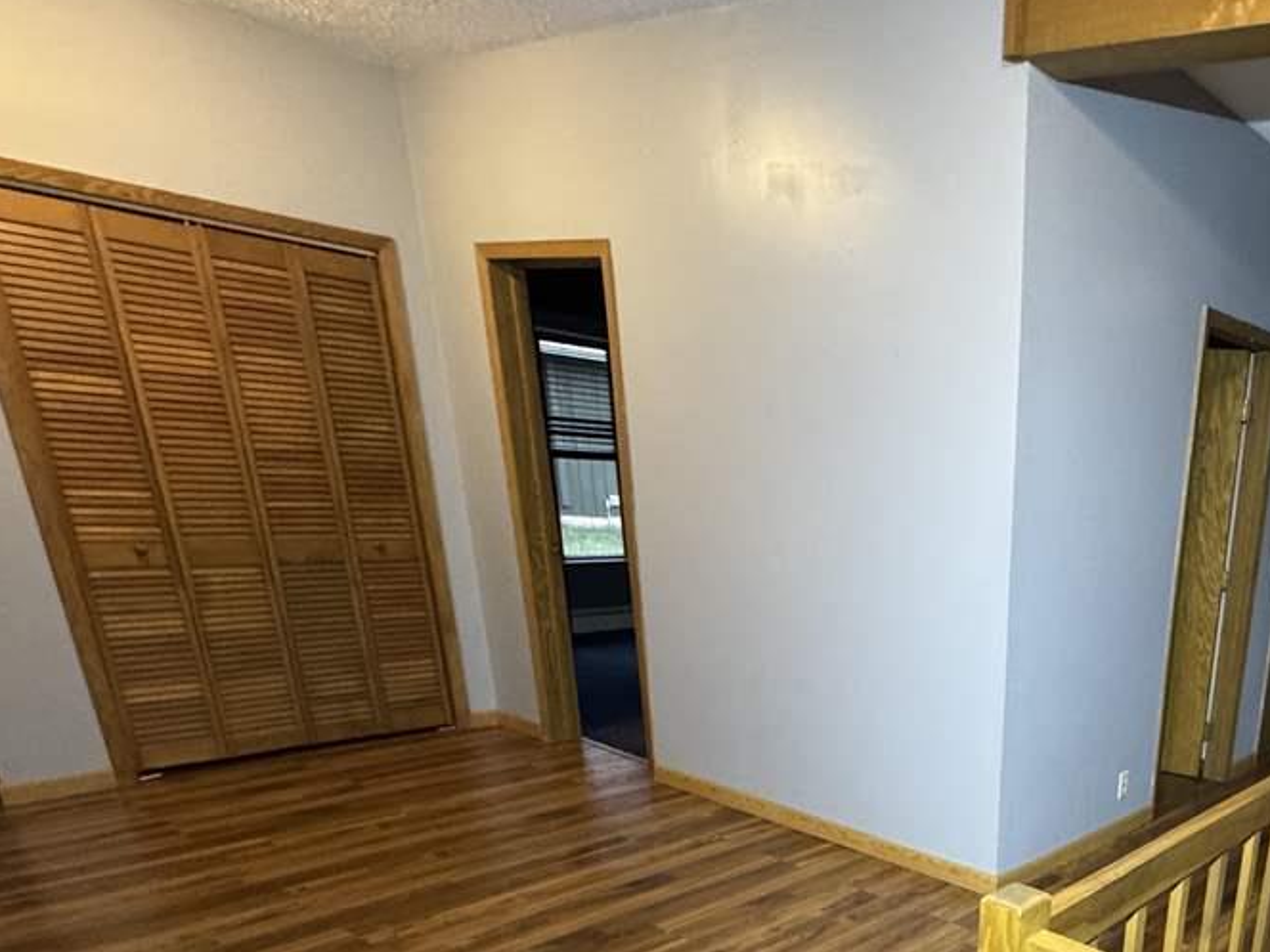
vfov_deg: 46.2
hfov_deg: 56.9
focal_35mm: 27
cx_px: 1128
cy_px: 862
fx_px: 991
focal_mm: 2.22
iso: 640
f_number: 2.2
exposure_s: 1/60
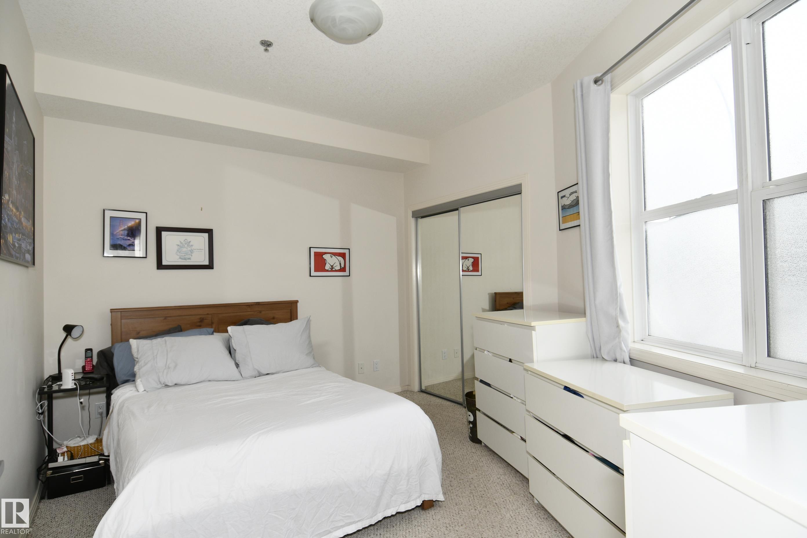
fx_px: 403
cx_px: 404
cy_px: 269
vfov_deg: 67.4
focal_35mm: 18
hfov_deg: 90.0
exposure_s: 1/100
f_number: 5
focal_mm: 12
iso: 200
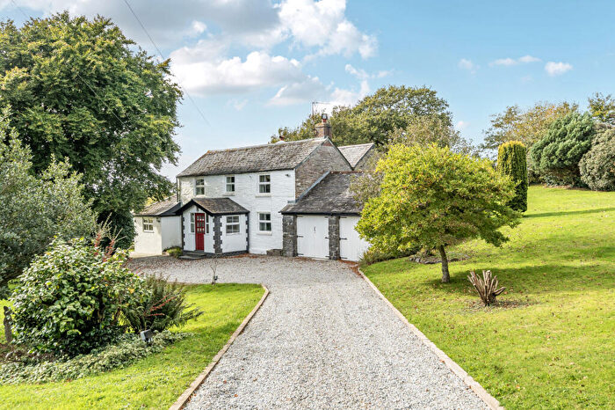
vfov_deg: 43.6
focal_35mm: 30
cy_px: 205
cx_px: 308
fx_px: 512
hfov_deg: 62.0
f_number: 8
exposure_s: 1/160
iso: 400
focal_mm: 20
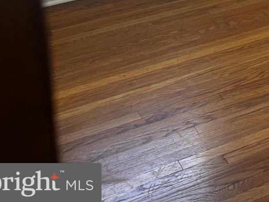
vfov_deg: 14.3
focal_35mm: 90
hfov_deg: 17.6
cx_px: 483
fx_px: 700
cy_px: -175
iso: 80
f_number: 1.78
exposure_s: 1/160
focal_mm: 6.86
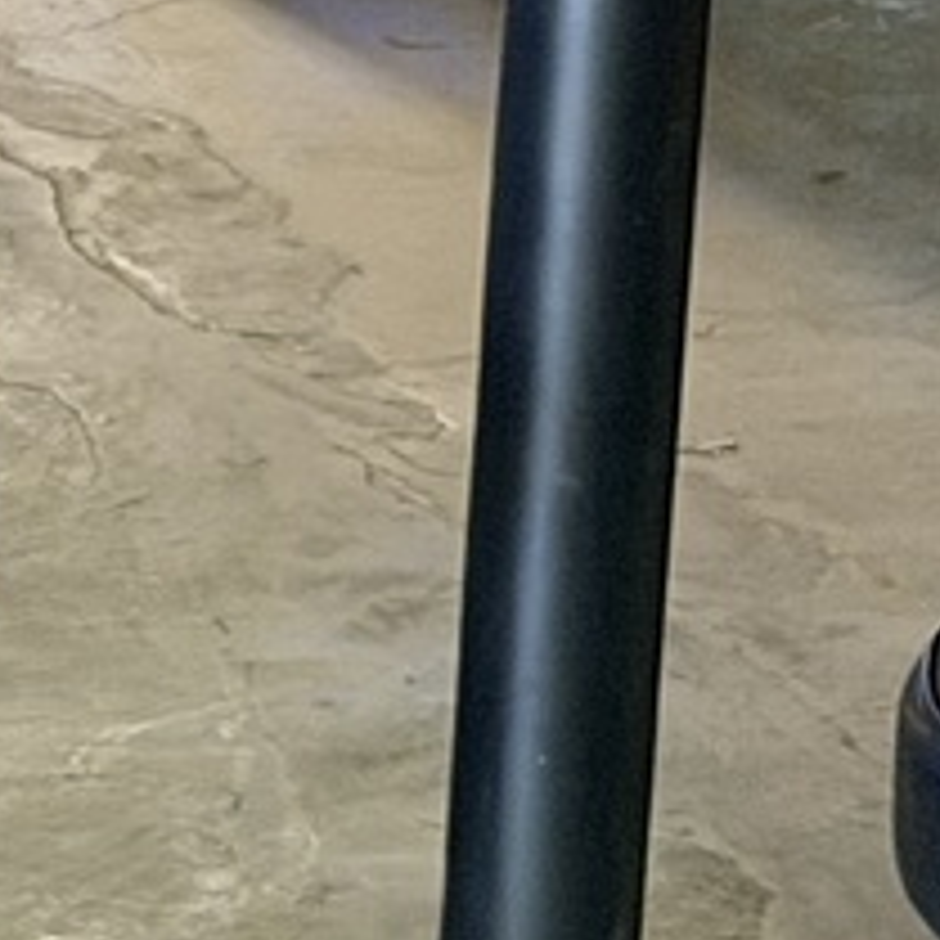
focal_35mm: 293
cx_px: -706
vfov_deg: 5.9
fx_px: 9002
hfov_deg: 5.9
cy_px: -756
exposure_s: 1/30
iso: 500
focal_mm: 6.76
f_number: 1.78
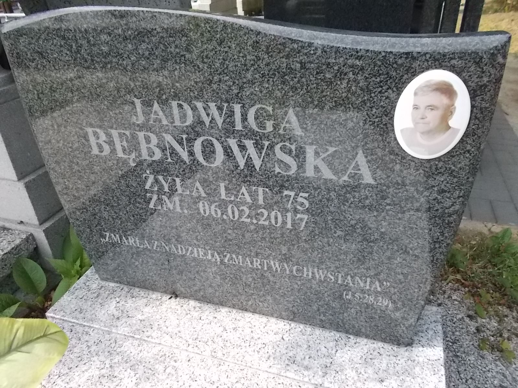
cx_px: 259
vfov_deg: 53.1
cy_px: 194
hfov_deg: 67.3
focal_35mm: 26
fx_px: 389
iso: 400
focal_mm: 4.6
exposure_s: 1/250
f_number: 8
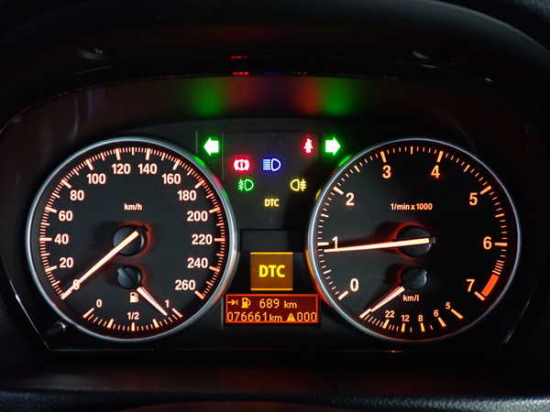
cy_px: 206
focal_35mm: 32
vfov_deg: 44.2
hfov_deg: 56.8
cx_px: 275
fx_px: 508
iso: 800
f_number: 2.4
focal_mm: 5.79
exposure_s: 1/13
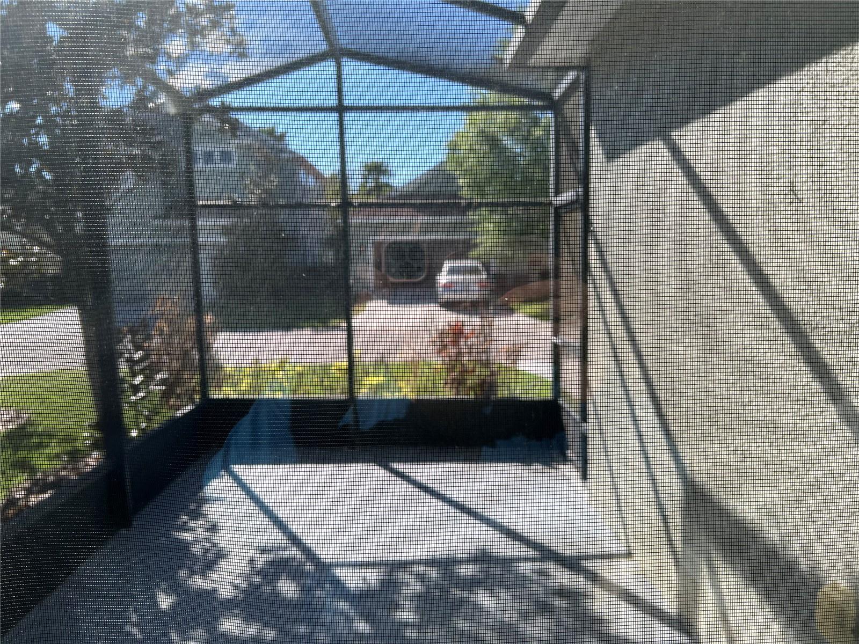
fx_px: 645
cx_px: 430
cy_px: 322
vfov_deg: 53.1
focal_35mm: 26
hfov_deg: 67.3
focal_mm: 5.7
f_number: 1.5
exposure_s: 1/1344
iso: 50
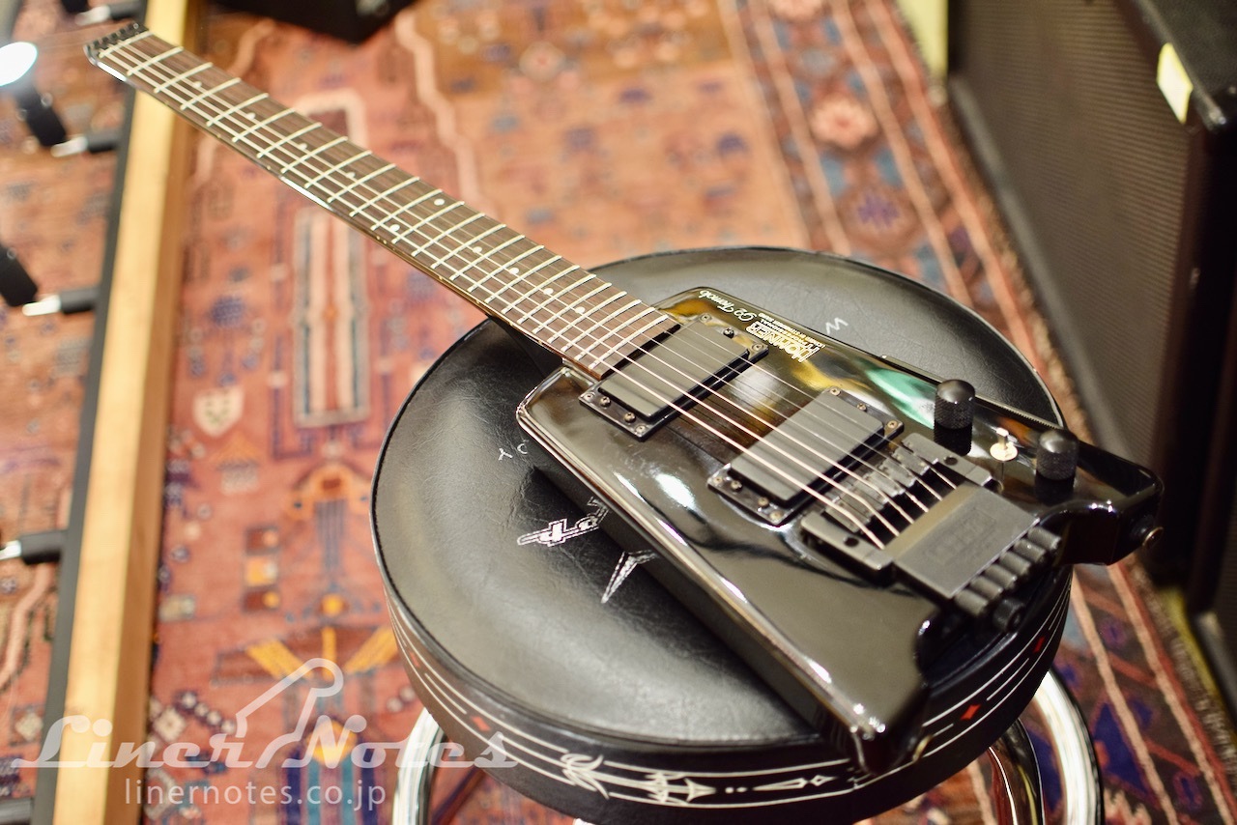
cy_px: 412
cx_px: 618
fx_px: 1804
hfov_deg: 37.8
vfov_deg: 25.8
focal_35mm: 52
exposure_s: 1/60
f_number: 1.8
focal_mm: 35
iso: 400
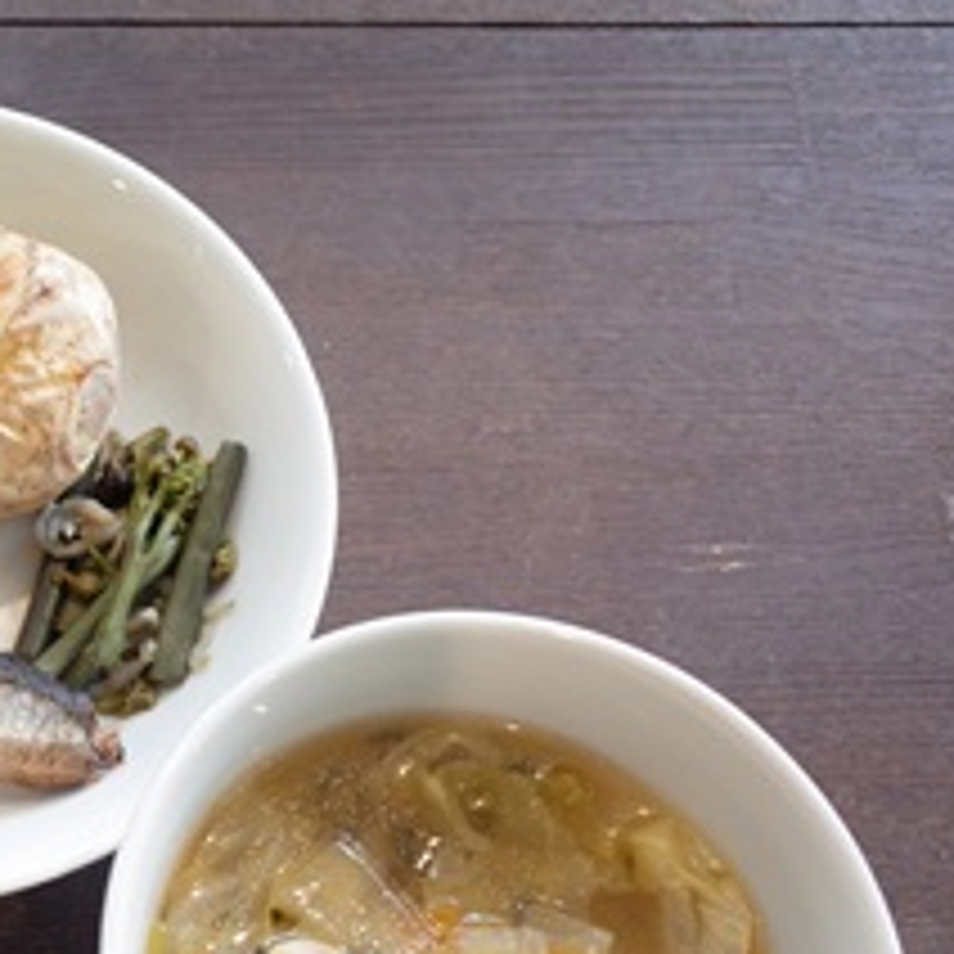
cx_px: -122
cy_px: 729
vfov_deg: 30.5
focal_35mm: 55
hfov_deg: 28.0
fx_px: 1715
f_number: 5.6
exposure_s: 1/30
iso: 1100
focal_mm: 18.3
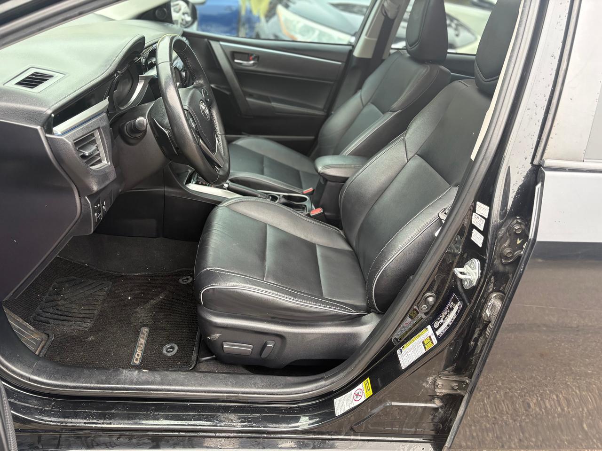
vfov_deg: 53.1
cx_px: 301
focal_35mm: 26
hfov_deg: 67.3
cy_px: 226
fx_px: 452
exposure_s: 1/109
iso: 125
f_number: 1.6
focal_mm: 5.96
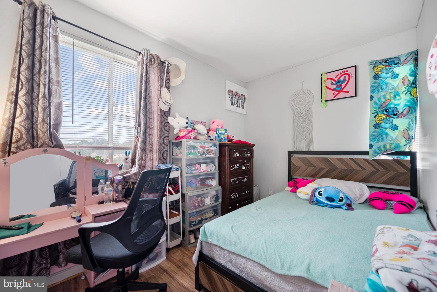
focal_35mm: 14
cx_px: 218
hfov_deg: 104.2
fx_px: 170
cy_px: 146
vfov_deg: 81.2
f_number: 4
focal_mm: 14
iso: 100
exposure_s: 1/10
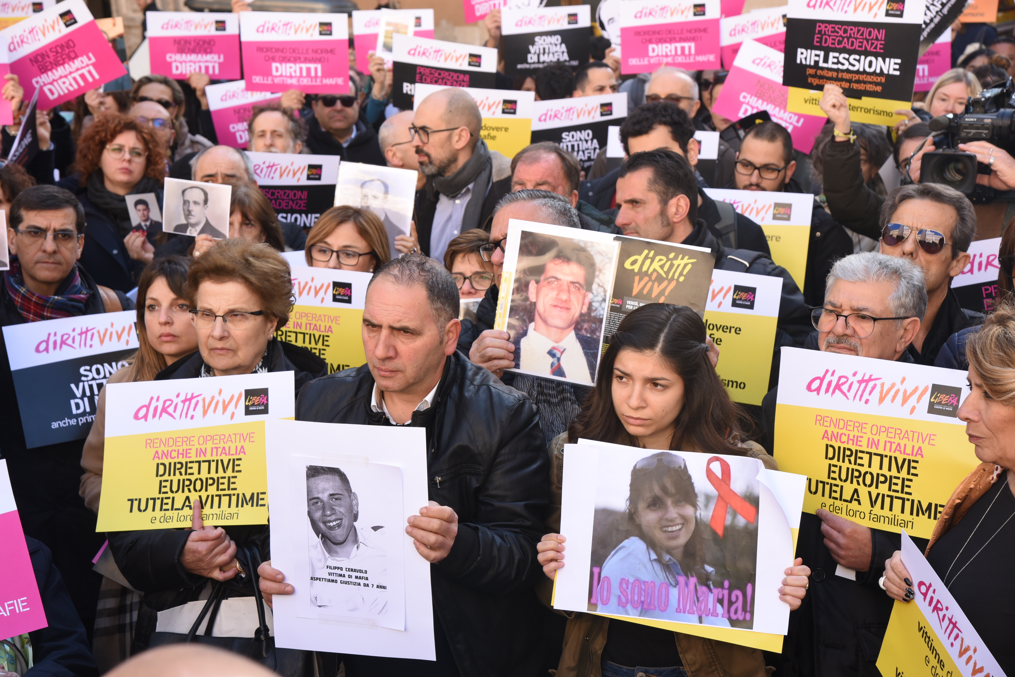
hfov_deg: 30.5
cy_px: 338
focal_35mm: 66
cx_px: 508
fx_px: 1861
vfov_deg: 20.6
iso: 800
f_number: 9
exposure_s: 1/200
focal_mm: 66
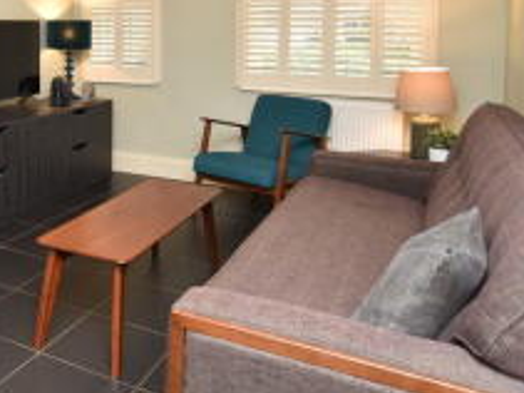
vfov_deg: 35.0
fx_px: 590
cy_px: 53
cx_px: 7
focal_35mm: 39
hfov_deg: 41.9
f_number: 7.1
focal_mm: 18
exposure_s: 1/40
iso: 800
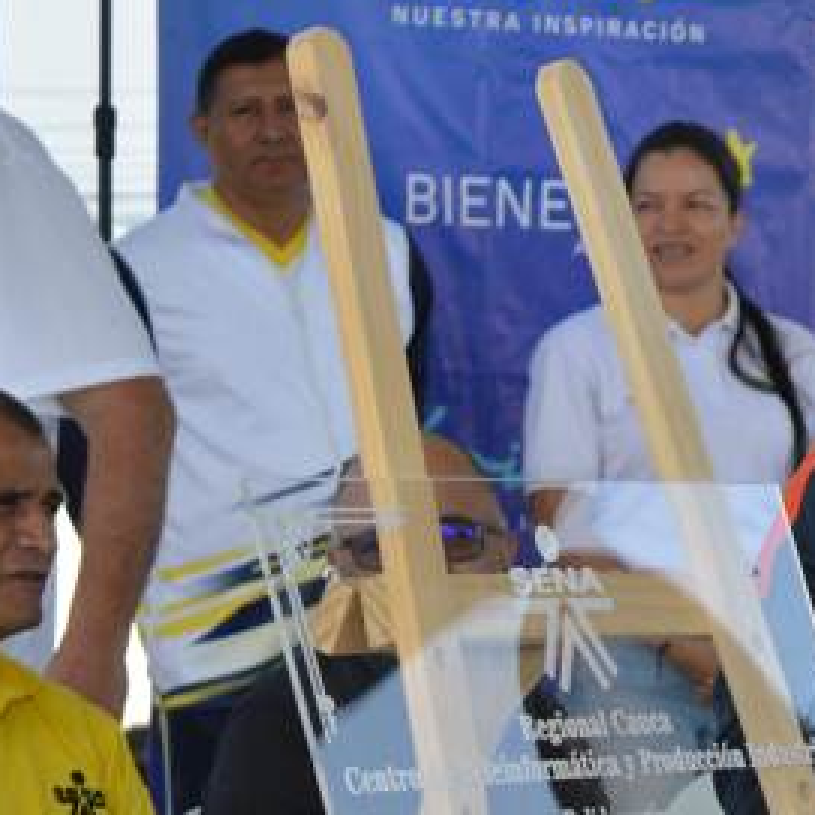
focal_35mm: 232
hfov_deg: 7.4
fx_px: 6191
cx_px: 1200
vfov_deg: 7.5
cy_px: 728
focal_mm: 55
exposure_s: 1/160
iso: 100
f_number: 5.6
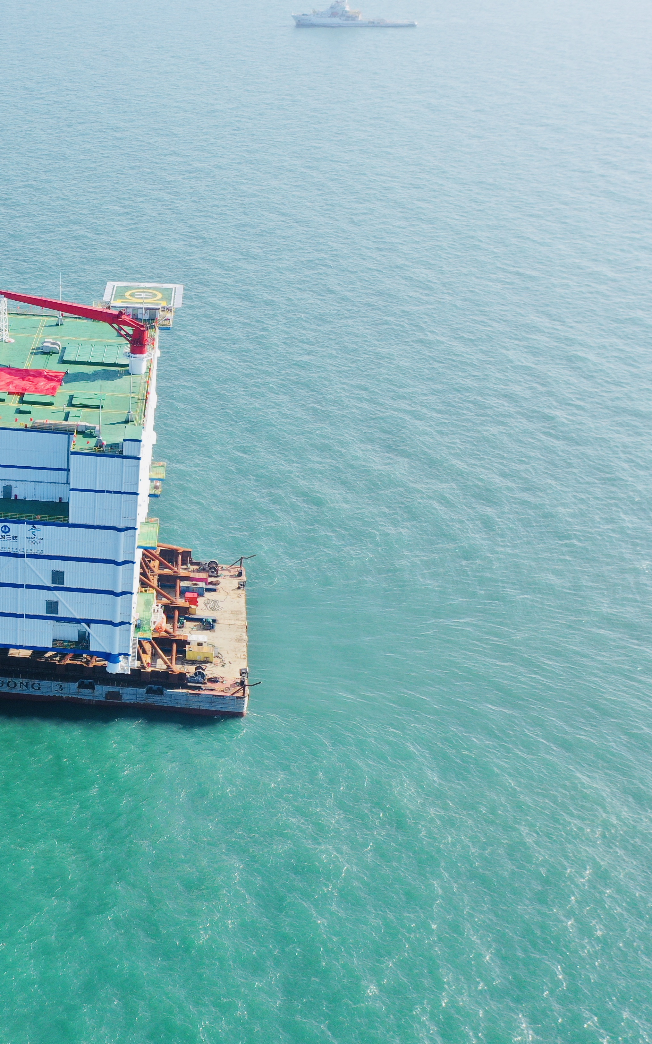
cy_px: 532
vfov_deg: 41.8
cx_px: -36
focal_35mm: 48
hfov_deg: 25.2
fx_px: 1365
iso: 100
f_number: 2.8
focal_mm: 10.26
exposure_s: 1/1000
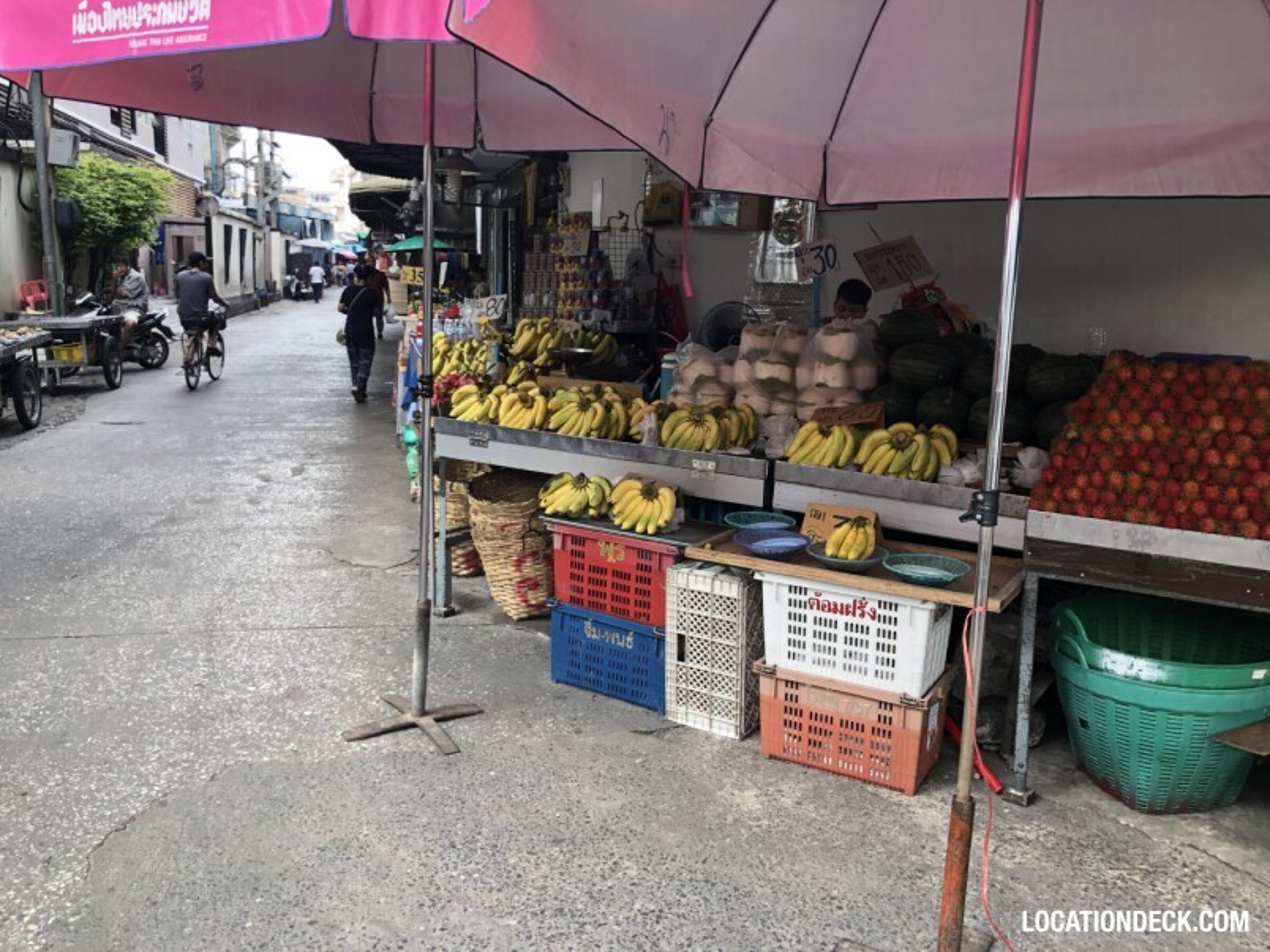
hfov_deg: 63.4
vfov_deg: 49.7
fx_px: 1027
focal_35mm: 28
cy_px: 476
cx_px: 635
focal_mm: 3.99
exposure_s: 1/120
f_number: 1.8
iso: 32
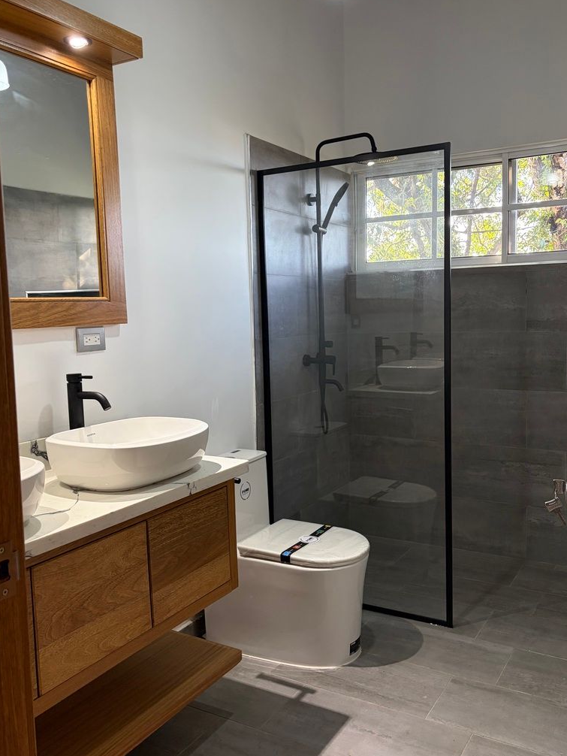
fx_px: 677
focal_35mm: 31
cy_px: 383
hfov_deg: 45.4
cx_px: 298
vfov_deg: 58.3
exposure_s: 1/60
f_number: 1.6
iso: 160
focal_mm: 5.96
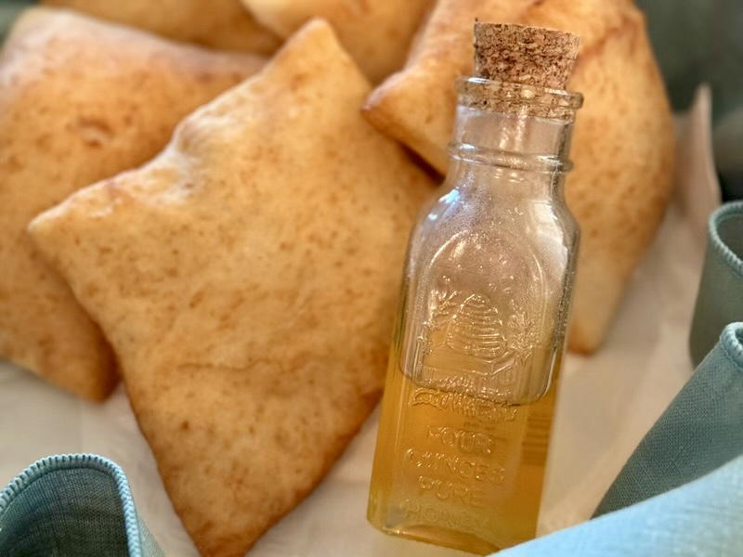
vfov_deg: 30.3
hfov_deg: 39.7
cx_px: 372
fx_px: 1030
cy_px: 278
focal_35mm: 48
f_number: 1.78
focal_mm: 6.86
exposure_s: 1/40
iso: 320
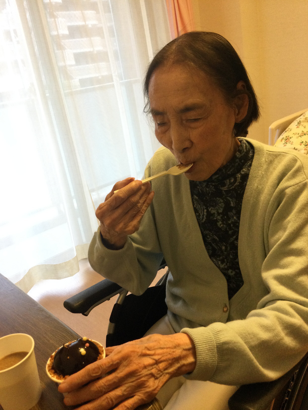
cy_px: 205
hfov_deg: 45.4
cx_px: 154
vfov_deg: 58.4
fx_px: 368
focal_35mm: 31
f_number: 2.4
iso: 80
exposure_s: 1/30
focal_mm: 3.3
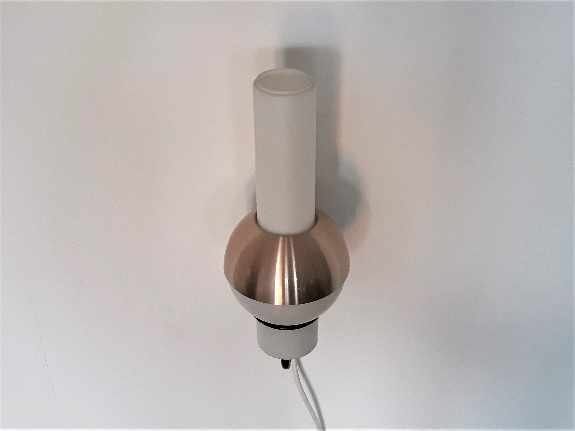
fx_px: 432
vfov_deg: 53.1
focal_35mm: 26
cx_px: 288
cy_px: 216
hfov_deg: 67.3
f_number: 1.7
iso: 160
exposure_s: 1/50
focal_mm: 3.93
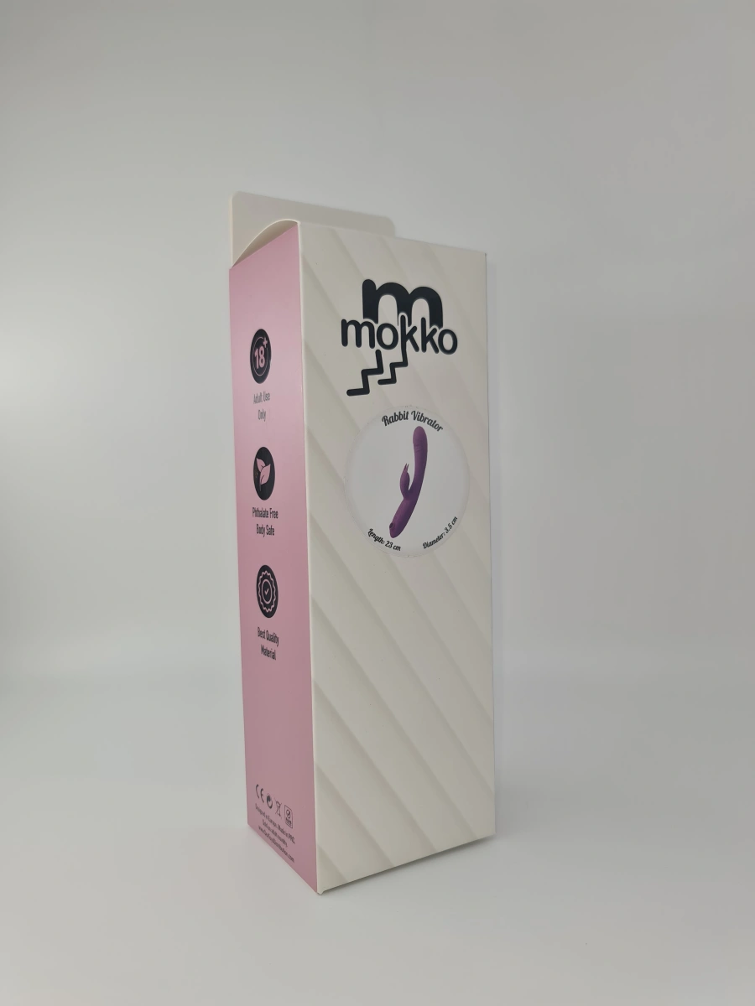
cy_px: 503
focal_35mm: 25
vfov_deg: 69.4
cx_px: 378
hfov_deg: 54.9
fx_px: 727
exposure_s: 1/270
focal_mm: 7
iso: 50
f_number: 1.8
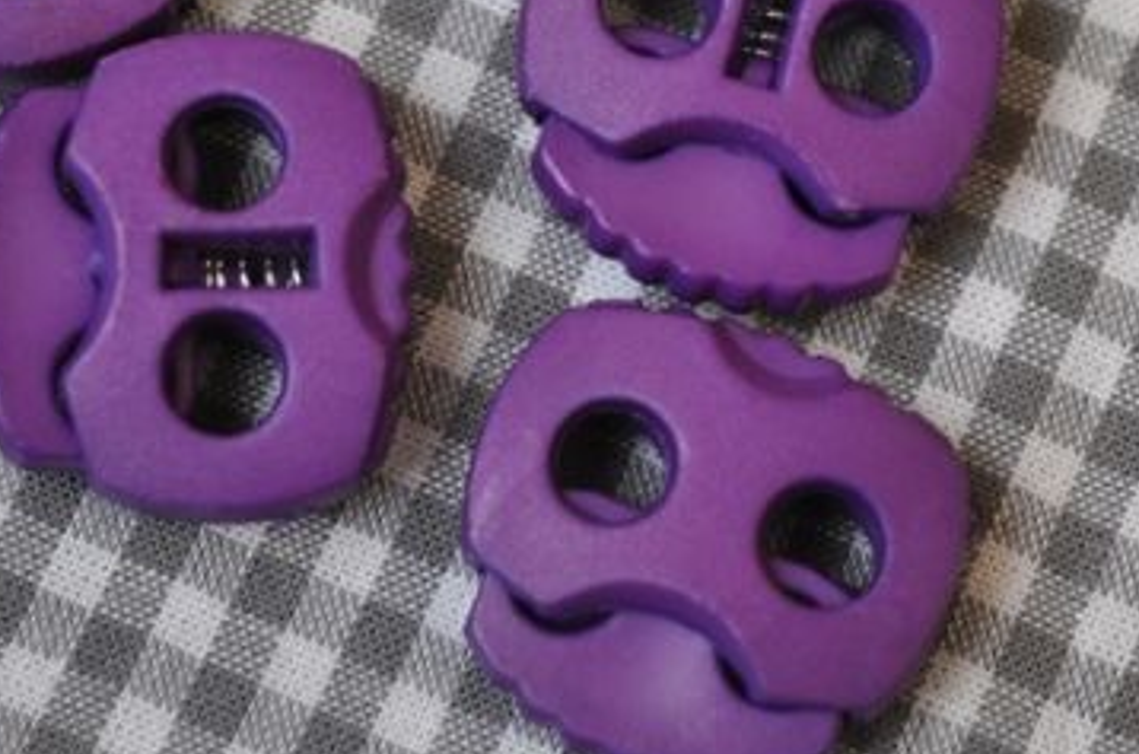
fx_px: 5083
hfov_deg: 12.8
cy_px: -11
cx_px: 512
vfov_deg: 8.4
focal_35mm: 161
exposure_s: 1/80
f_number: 5.3
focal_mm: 48
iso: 400
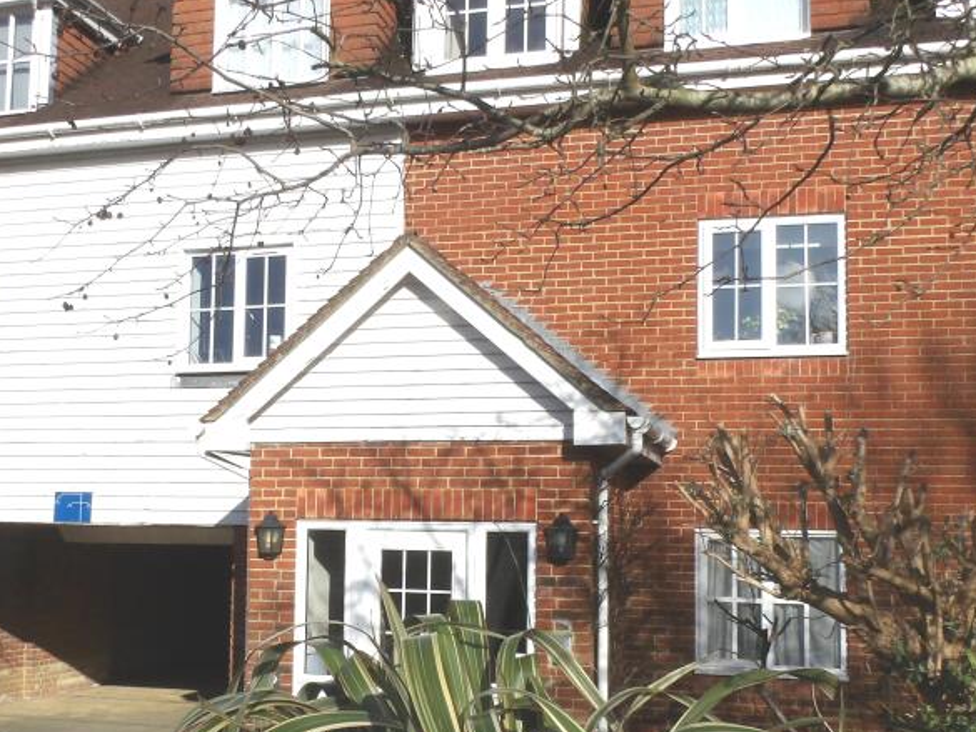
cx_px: 410
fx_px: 1184
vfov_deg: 34.3
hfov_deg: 44.6
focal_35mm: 42
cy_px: 435
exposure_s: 1/525
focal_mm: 4.3
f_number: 6.2
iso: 100
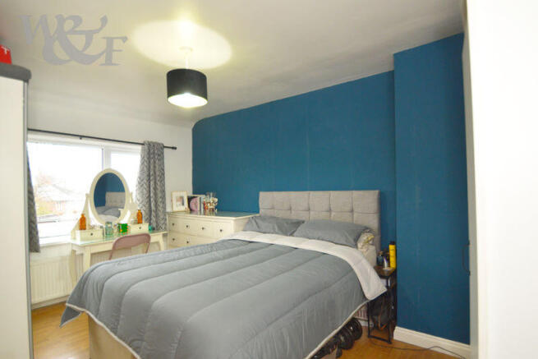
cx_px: 269
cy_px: 180
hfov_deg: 92.4
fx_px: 258
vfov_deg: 69.7
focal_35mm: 17
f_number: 3.5
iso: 800
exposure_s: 1/60
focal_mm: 11.5
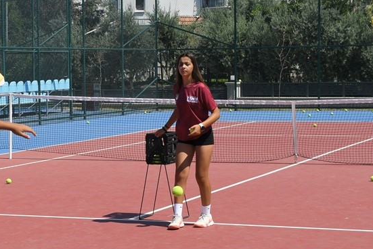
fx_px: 1047
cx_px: 41
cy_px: 161
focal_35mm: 101
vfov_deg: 13.6
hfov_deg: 19.8
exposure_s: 1/1000
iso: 125
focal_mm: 27
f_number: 5.6
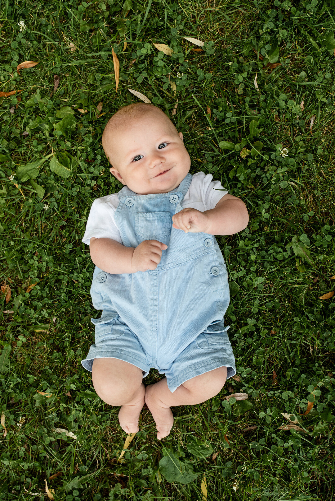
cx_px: 168
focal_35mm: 35
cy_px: 250
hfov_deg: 37.9
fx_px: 488
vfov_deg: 54.4
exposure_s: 1/320
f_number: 5.6
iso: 640
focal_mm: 35
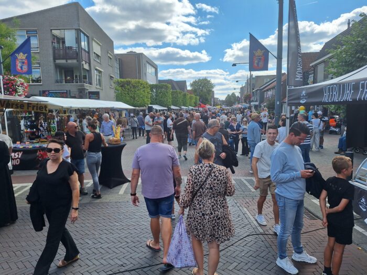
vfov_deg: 58.9
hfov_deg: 73.9
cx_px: 184
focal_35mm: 23
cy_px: 138
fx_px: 244
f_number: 1.8
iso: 40
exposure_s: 1/1122
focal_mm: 5.54
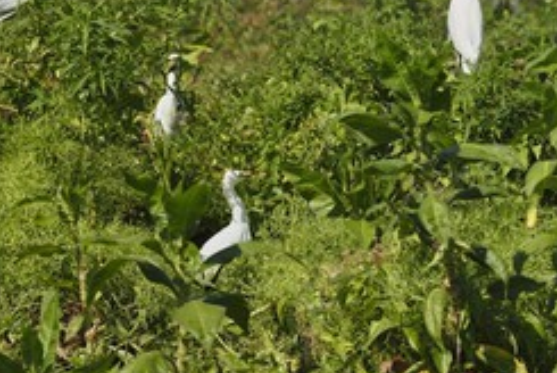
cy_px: 84
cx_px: 100
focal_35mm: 214
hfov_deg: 9.6
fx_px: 3315
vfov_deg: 6.4
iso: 200
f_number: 10
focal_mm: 125
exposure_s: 1/320
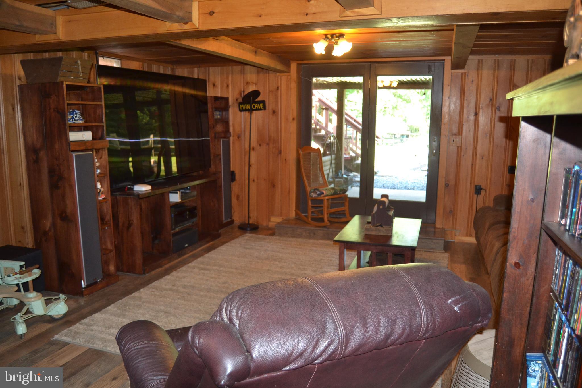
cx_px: 291
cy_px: 194
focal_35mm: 27
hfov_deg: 67.4
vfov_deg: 47.9
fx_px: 436
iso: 800
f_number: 3.5
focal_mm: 18
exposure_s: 1/60
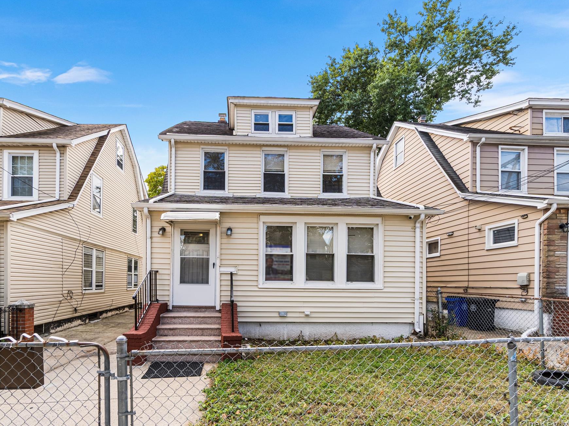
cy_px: 209
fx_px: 279
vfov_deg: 74.7
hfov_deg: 90.6
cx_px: 251
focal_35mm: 17
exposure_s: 1/1000
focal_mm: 10
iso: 100
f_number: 8
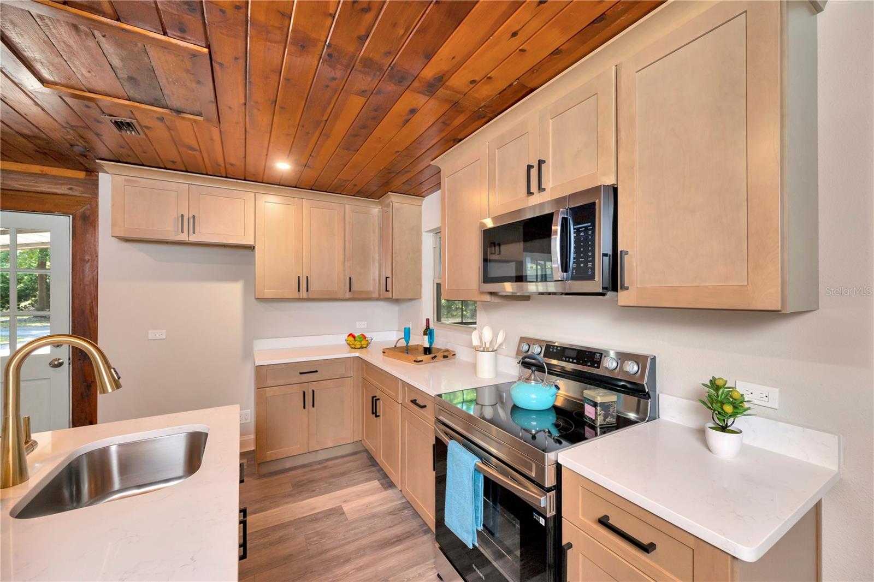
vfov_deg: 81.2
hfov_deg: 104.3
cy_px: 291
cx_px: 437
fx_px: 340
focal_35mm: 14
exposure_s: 1/60
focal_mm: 14
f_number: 5.6
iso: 400
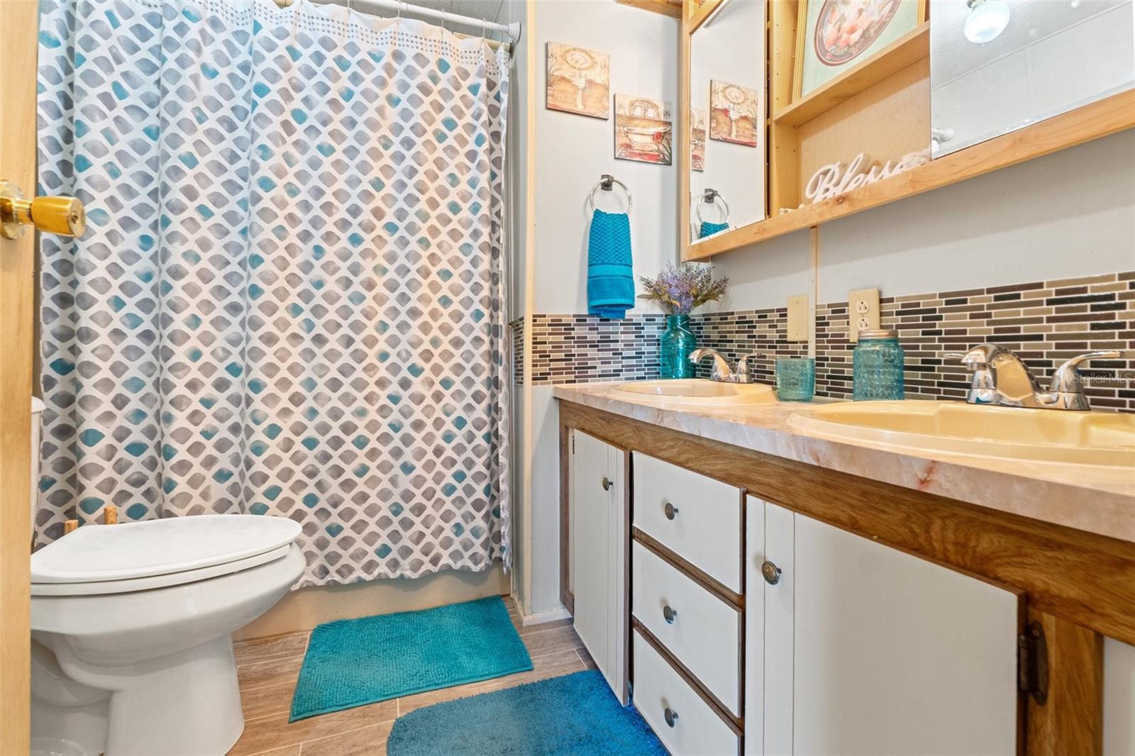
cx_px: 568
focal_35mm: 16
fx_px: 496
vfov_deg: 74.6
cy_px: 378
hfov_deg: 97.6
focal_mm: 10.5
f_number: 7.1
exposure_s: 1/2.5
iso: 400
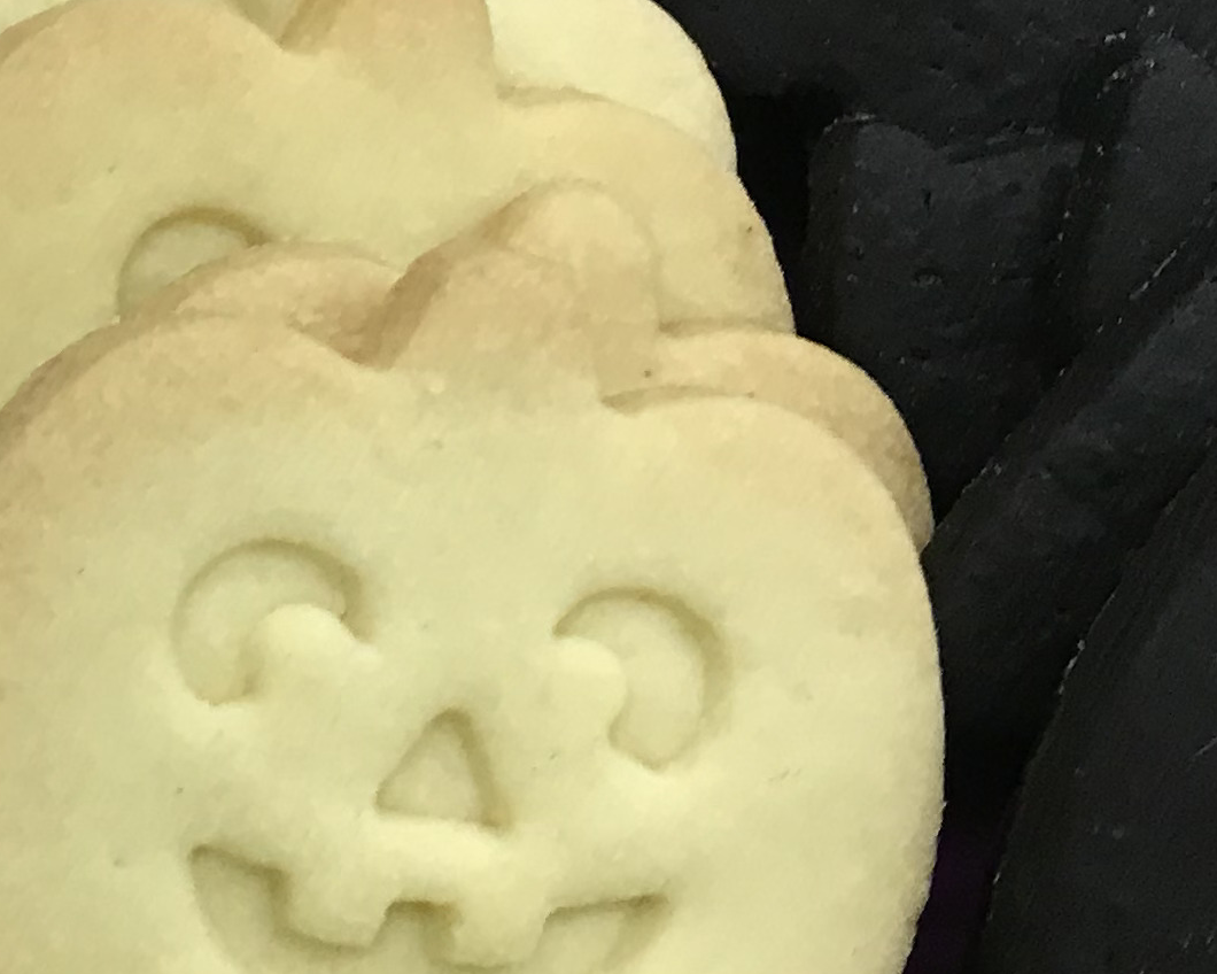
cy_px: 190
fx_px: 3746
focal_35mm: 104
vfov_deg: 14.7
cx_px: -284
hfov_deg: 17.5
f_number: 1.8
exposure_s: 1/24
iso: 40
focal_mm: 3.99
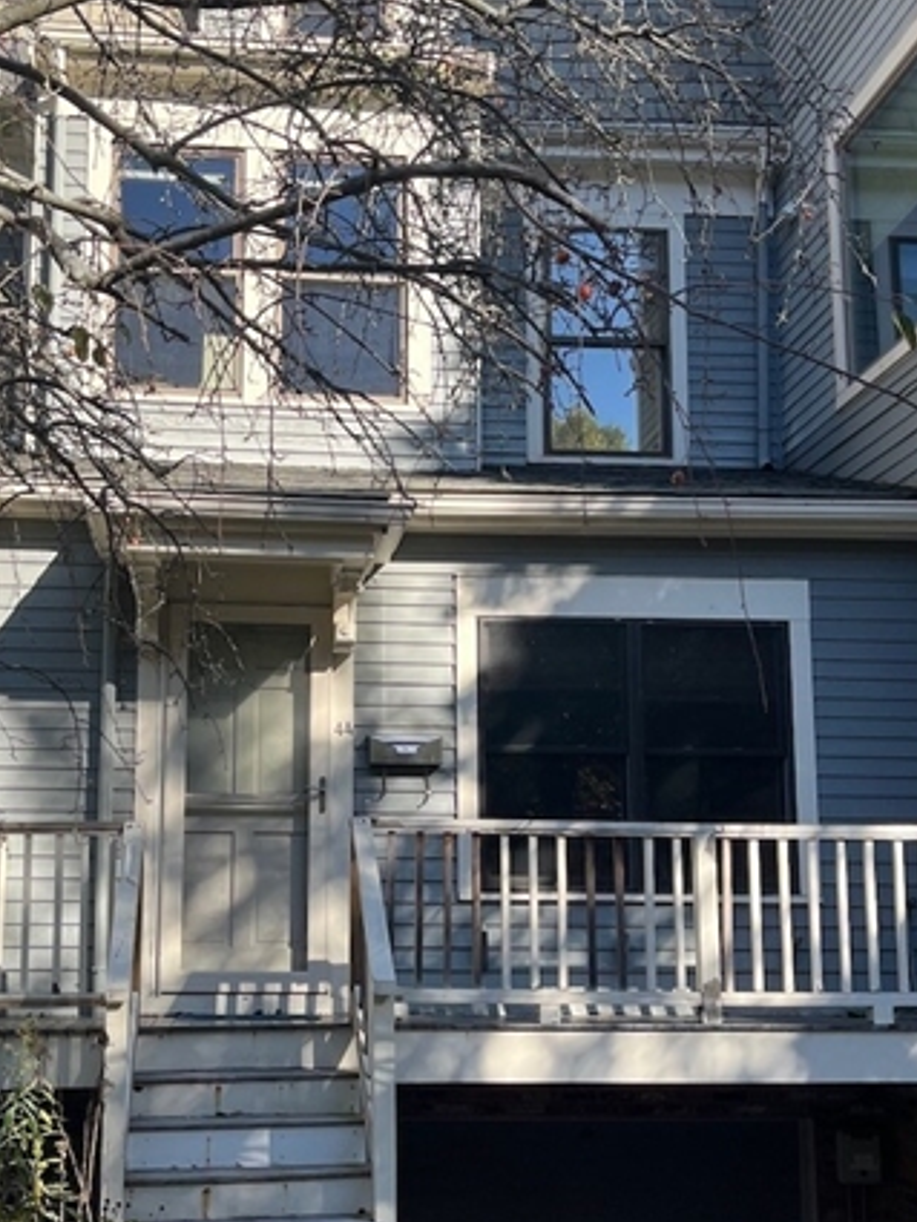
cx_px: 328
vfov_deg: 40.4
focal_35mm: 47
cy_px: 661
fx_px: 1659
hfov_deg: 30.7
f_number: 1.6
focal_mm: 5.1
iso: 50
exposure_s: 1/1325
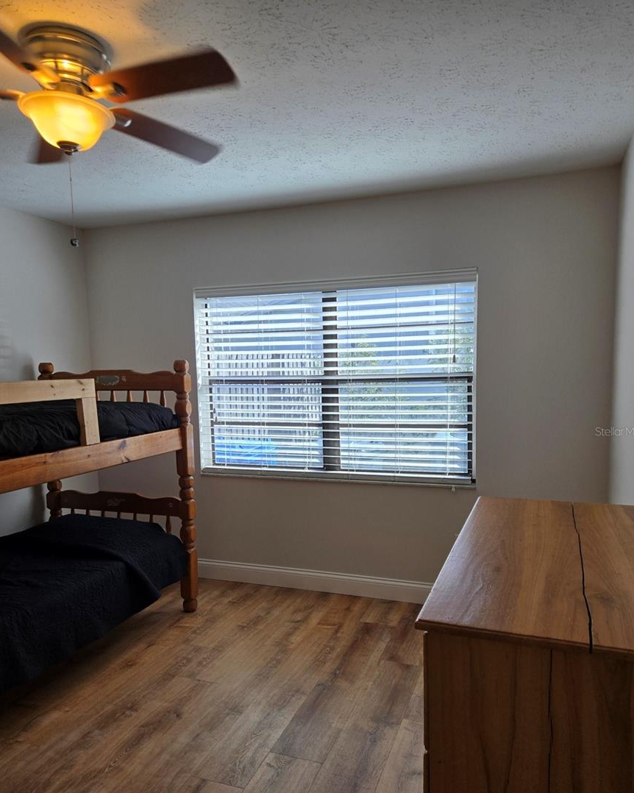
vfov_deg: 68.0
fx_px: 587
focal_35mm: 25
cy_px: 431
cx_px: 316
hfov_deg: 56.8
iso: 64
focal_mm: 5.4
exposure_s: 1/120
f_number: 1.8
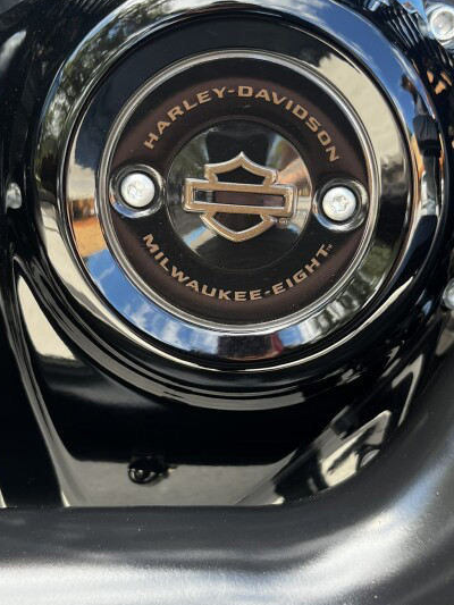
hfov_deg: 36.8
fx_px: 682
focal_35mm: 39
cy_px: 322
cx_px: 259
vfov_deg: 47.8
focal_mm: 5.1
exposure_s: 1/142
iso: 64
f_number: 1.6
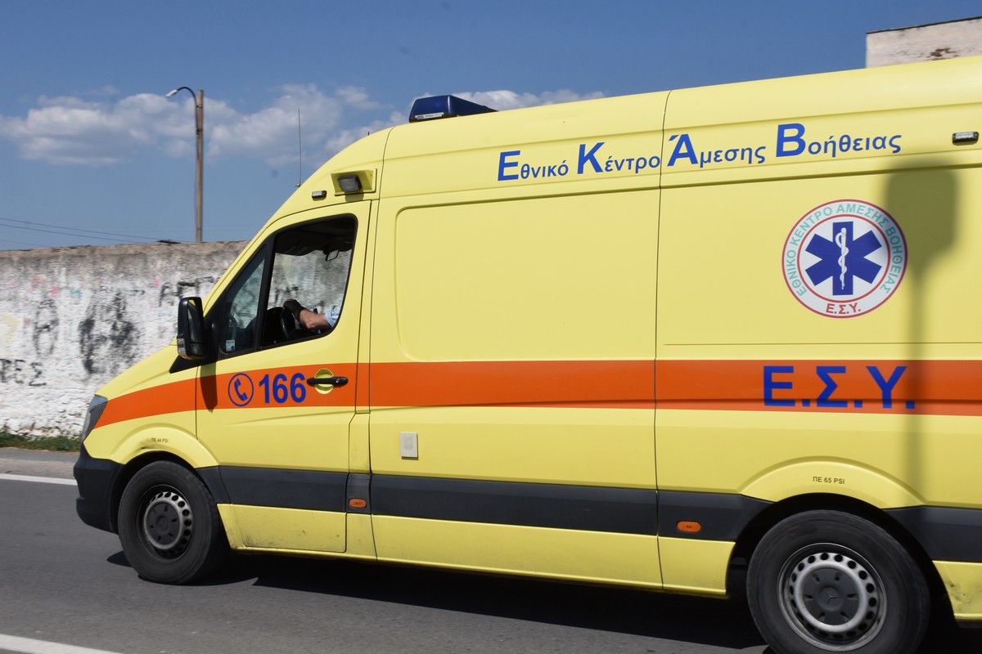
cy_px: 327
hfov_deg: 47.9
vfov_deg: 33.0
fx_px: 1105
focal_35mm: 40
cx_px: 491
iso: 500
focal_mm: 27
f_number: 14
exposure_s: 1/800
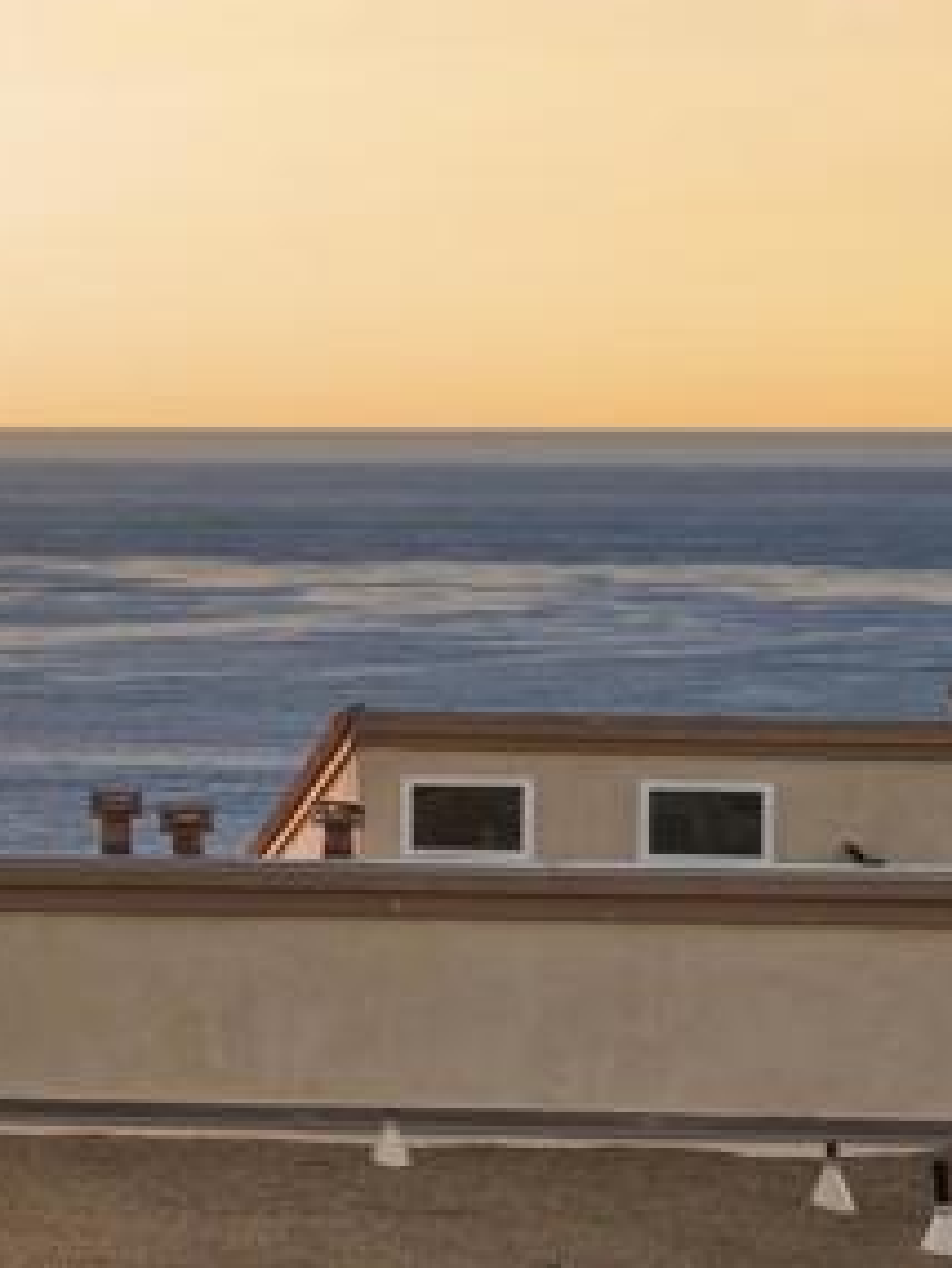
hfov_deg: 11.1
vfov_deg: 16.2
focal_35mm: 121
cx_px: -952
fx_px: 4434
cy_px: 454
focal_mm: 35
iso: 500
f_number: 8
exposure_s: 1/30
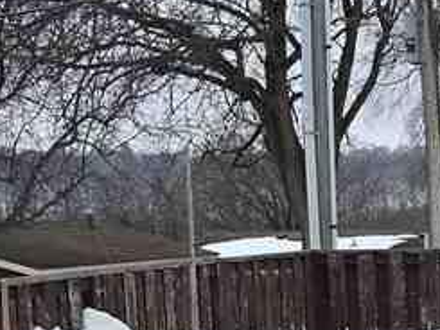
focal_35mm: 120
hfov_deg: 16.1
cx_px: 422
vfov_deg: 12.0
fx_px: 1526
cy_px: 436
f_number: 1.7
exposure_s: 1/241
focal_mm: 6.3
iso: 12
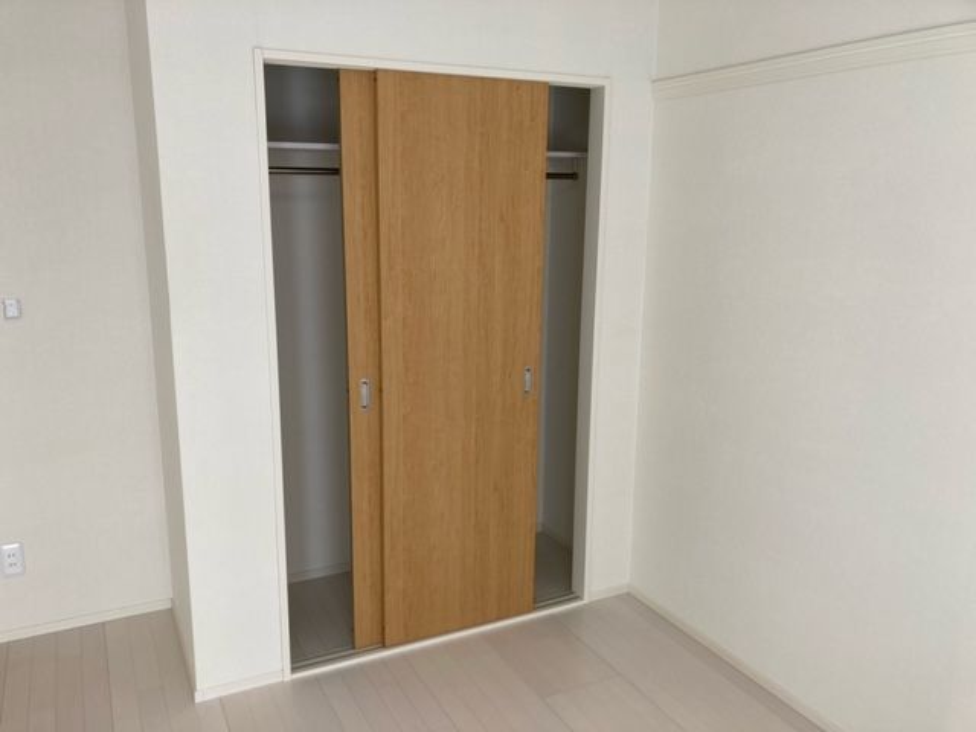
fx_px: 789
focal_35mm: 28
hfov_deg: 63.4
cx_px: 488
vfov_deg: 49.7
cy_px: 366
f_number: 1.8
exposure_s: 1/117
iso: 20
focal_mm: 3.99
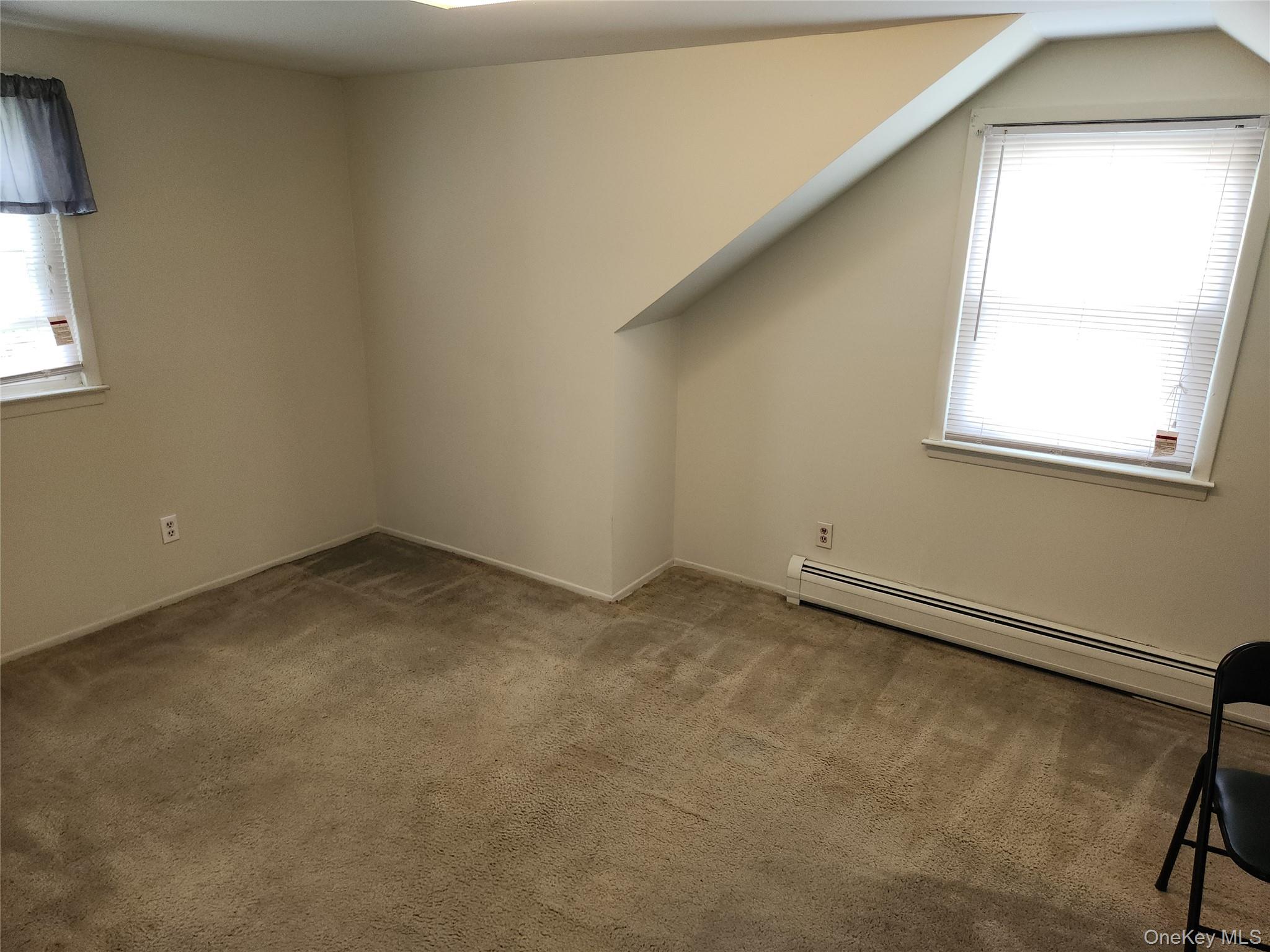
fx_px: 844
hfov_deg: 73.9
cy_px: 476
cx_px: 635
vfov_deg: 58.9
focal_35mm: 23
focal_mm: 5.4
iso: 80
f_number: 1.8
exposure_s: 1/60
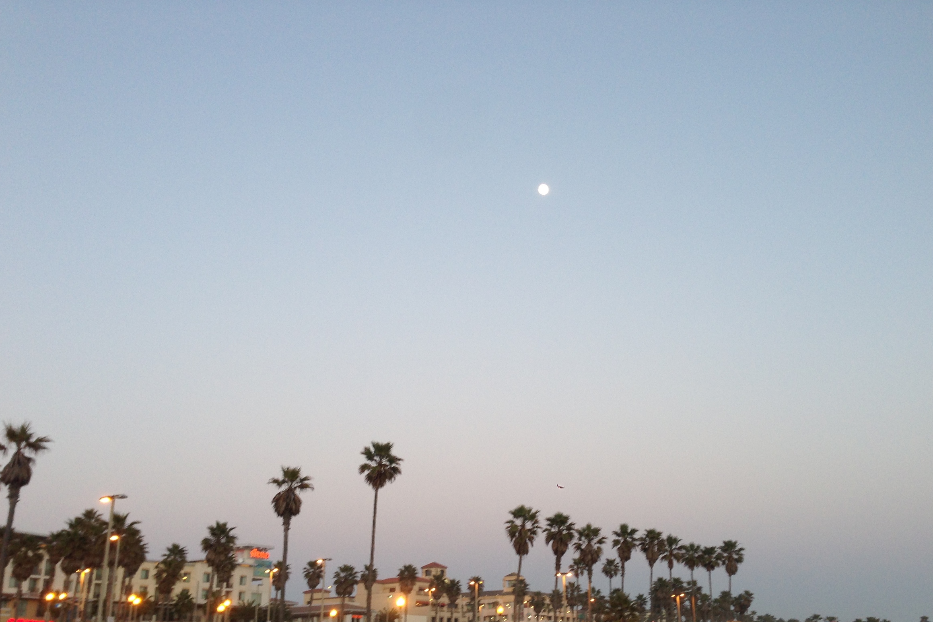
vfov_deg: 35.8
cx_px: 486
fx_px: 959
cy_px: 376
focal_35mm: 37
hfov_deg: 51.9
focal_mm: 4.13
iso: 50
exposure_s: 1/24
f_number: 2.4
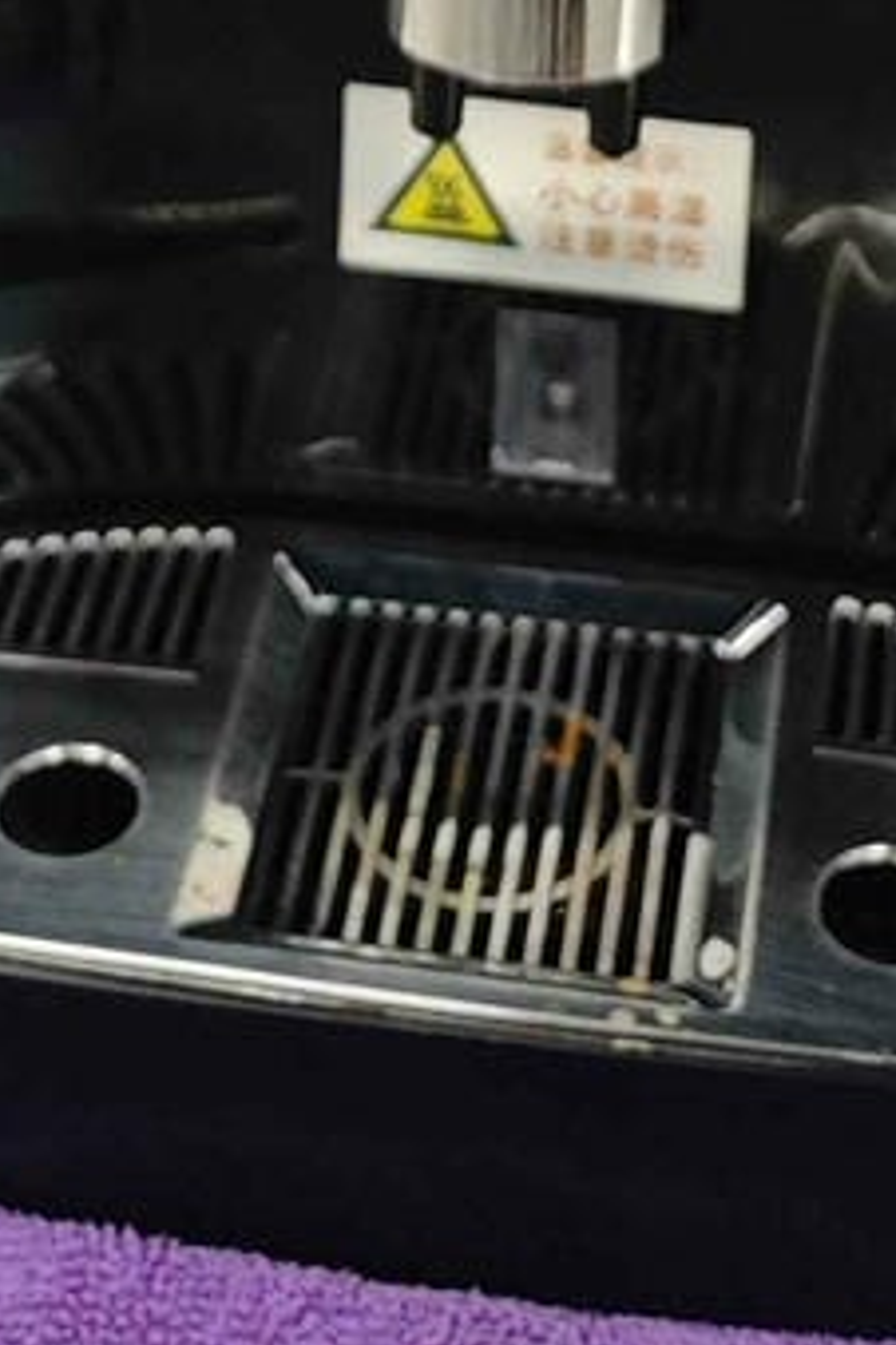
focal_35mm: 113
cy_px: -1436
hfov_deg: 12.1
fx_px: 4218
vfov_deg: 14.6
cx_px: 496
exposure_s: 1/60
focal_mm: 8.72
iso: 200
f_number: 2
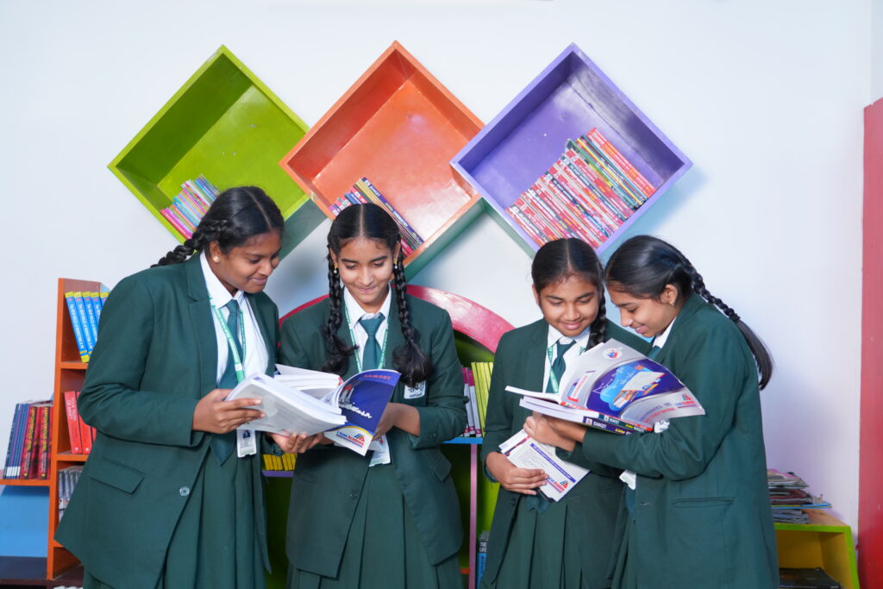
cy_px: 294
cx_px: 442
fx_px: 1030
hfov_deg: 46.4
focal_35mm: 42
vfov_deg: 31.9
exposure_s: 1/160
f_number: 4
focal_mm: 42
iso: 1600
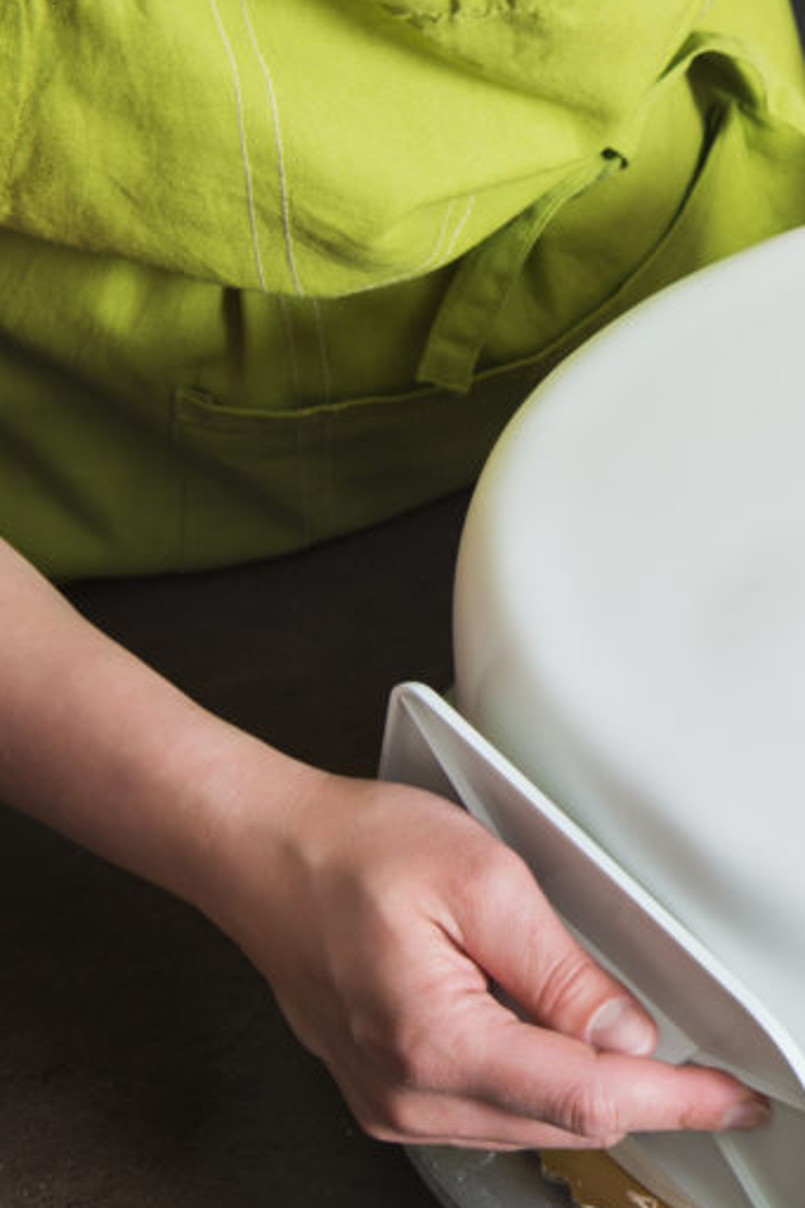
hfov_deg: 14.9
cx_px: 1034
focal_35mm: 88
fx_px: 2953
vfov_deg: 23.1
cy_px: 775
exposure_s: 1/250
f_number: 7.1
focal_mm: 44
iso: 160
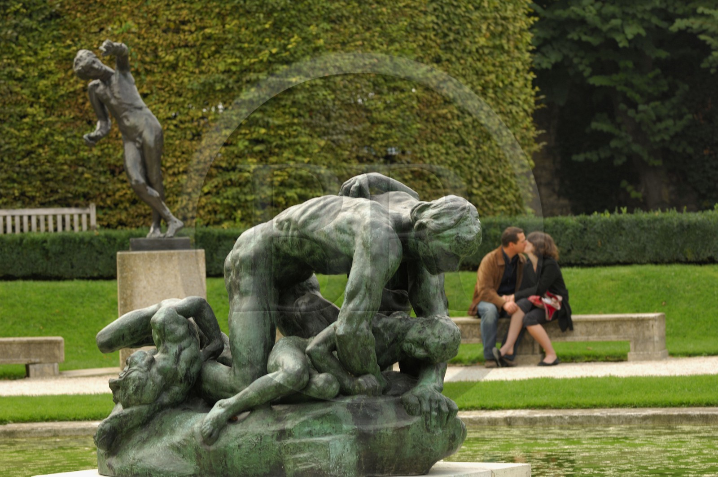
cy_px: 238
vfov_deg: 8.7
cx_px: 359
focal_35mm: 158
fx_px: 3137
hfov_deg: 13.1
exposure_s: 1/100
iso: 100
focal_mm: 105
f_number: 4.5
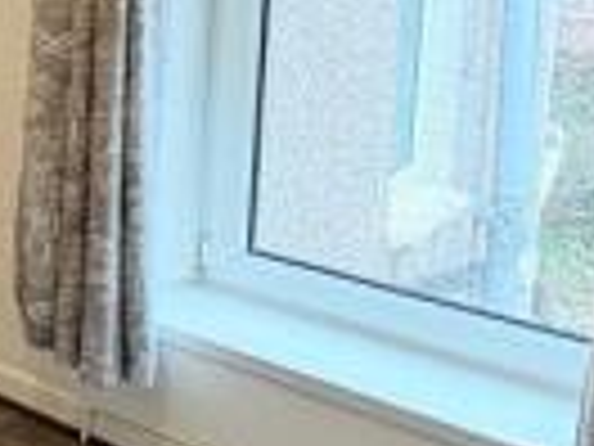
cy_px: -34
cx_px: -308
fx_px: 1064
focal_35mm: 62
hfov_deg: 24.1
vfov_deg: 22.4
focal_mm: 2.22
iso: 200
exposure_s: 1/50
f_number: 2.2
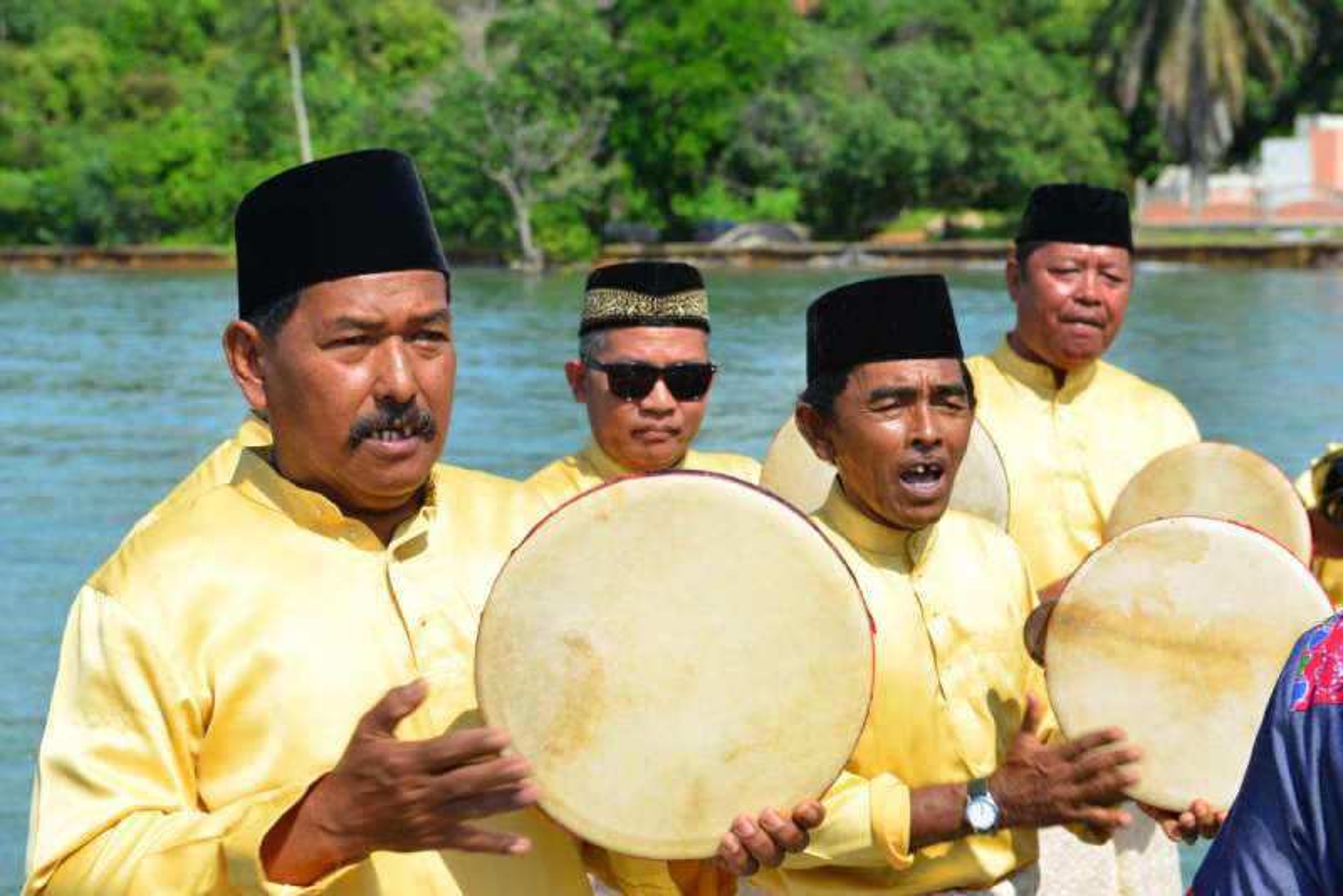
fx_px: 2612
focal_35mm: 70
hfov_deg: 28.8
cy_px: 448
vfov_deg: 19.5
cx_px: 672
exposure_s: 1/250
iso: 100
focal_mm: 70
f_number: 8
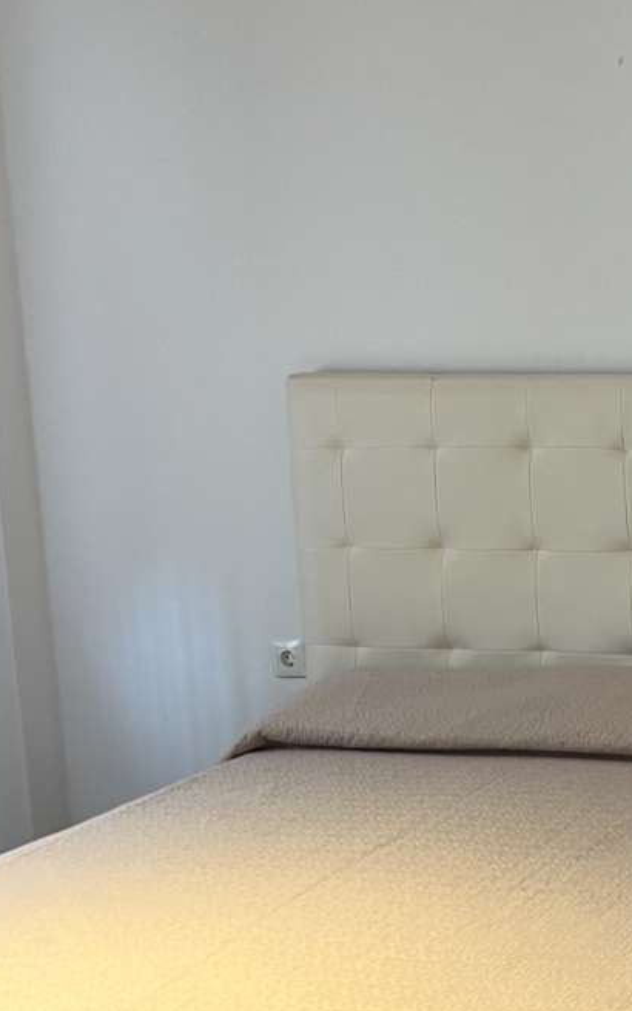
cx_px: 728
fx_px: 1736
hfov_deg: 19.6
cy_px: 706
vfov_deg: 32.1
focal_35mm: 63
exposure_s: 1/50
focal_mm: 5.1
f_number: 1.6
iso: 200
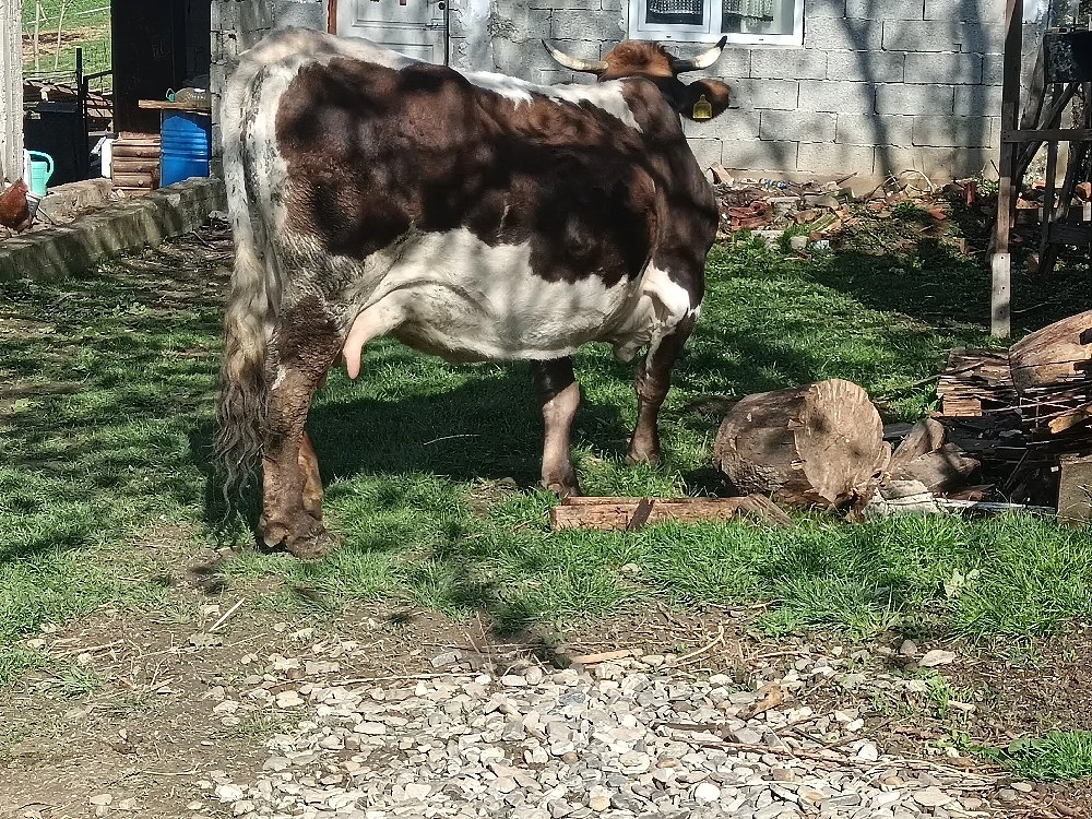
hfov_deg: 26.0
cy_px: 410
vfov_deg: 19.6
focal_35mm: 75
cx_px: 546
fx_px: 2366
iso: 100
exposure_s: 1/625
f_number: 1.9
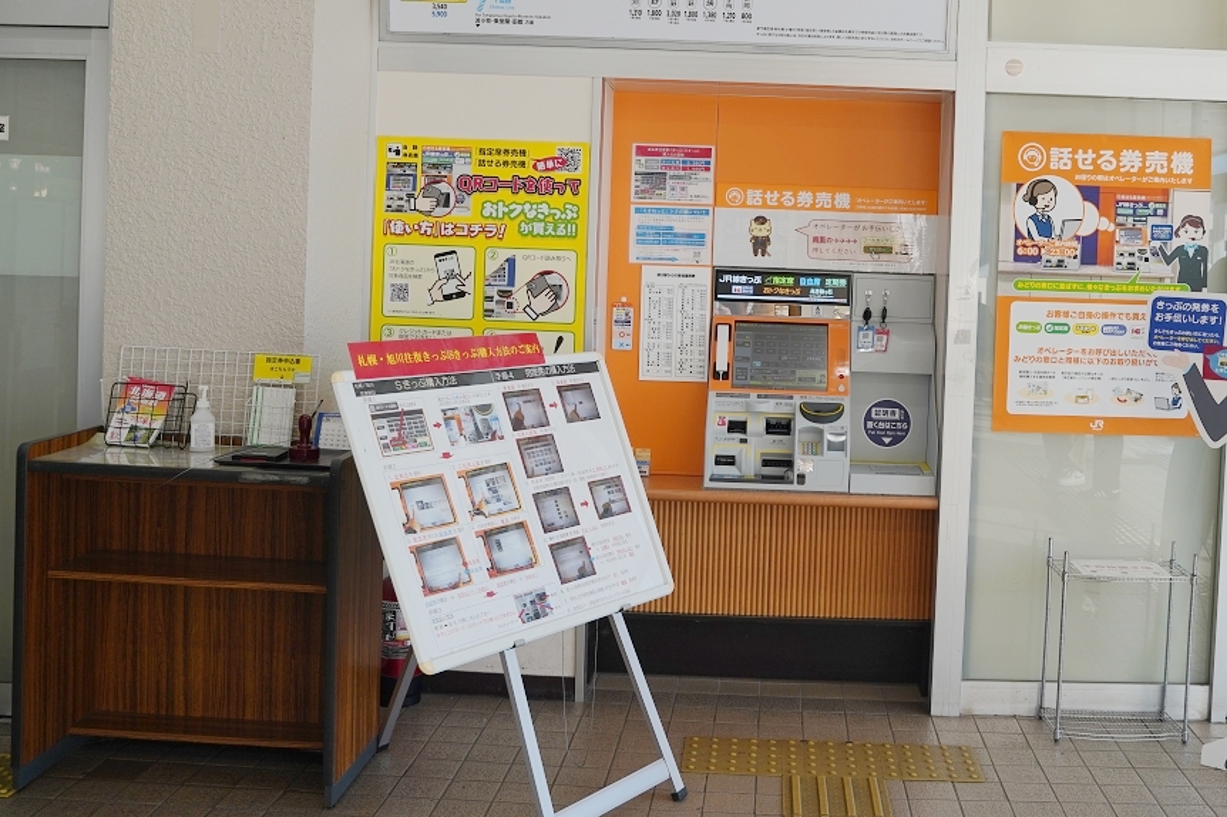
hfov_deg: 49.0
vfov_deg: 33.9
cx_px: 787
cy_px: 273
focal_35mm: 39
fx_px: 1329
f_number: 4
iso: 320
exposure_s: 1/160
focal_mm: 28
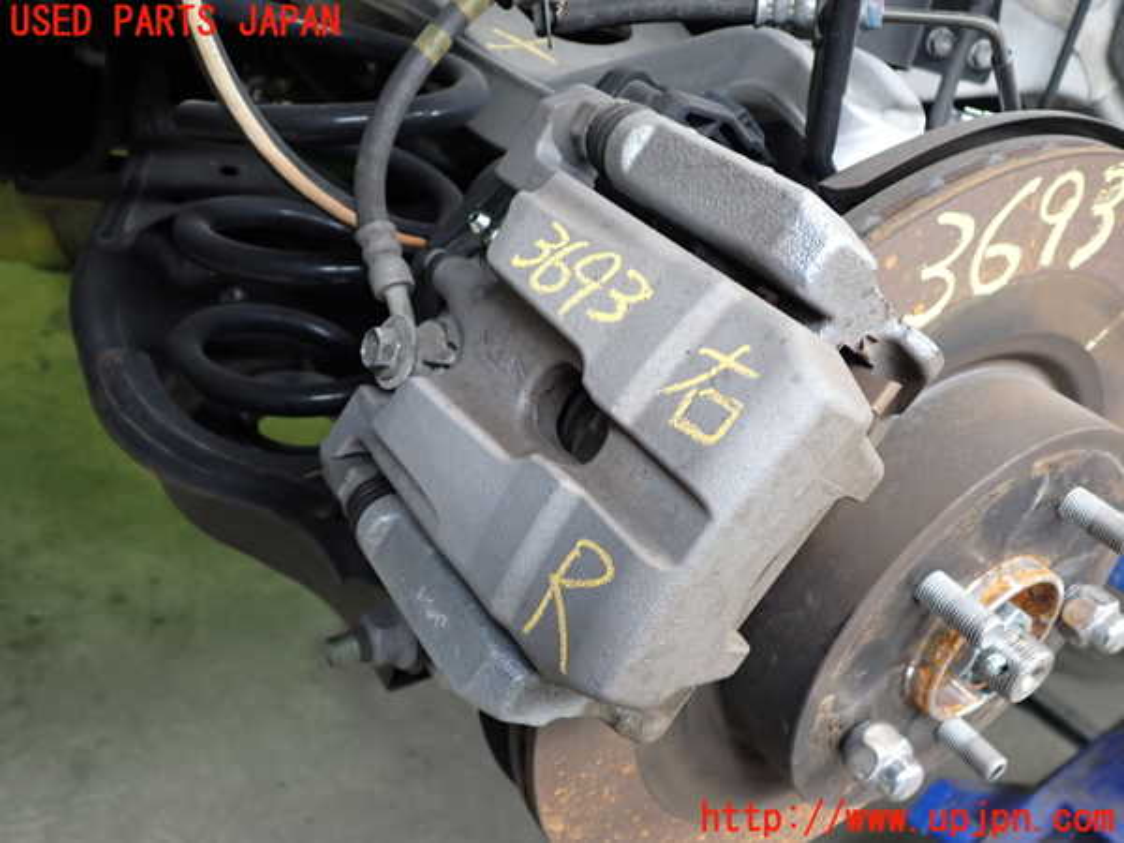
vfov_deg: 46.8
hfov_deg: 60.0
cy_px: 422
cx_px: 562
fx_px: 974
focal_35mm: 30
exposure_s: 1/30
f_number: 2.3
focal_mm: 5.4
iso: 250
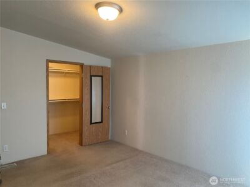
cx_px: 125
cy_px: 94
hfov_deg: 67.3
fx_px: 188
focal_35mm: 26
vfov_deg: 53.1
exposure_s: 1/60
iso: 125
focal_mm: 4.25
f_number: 1.8
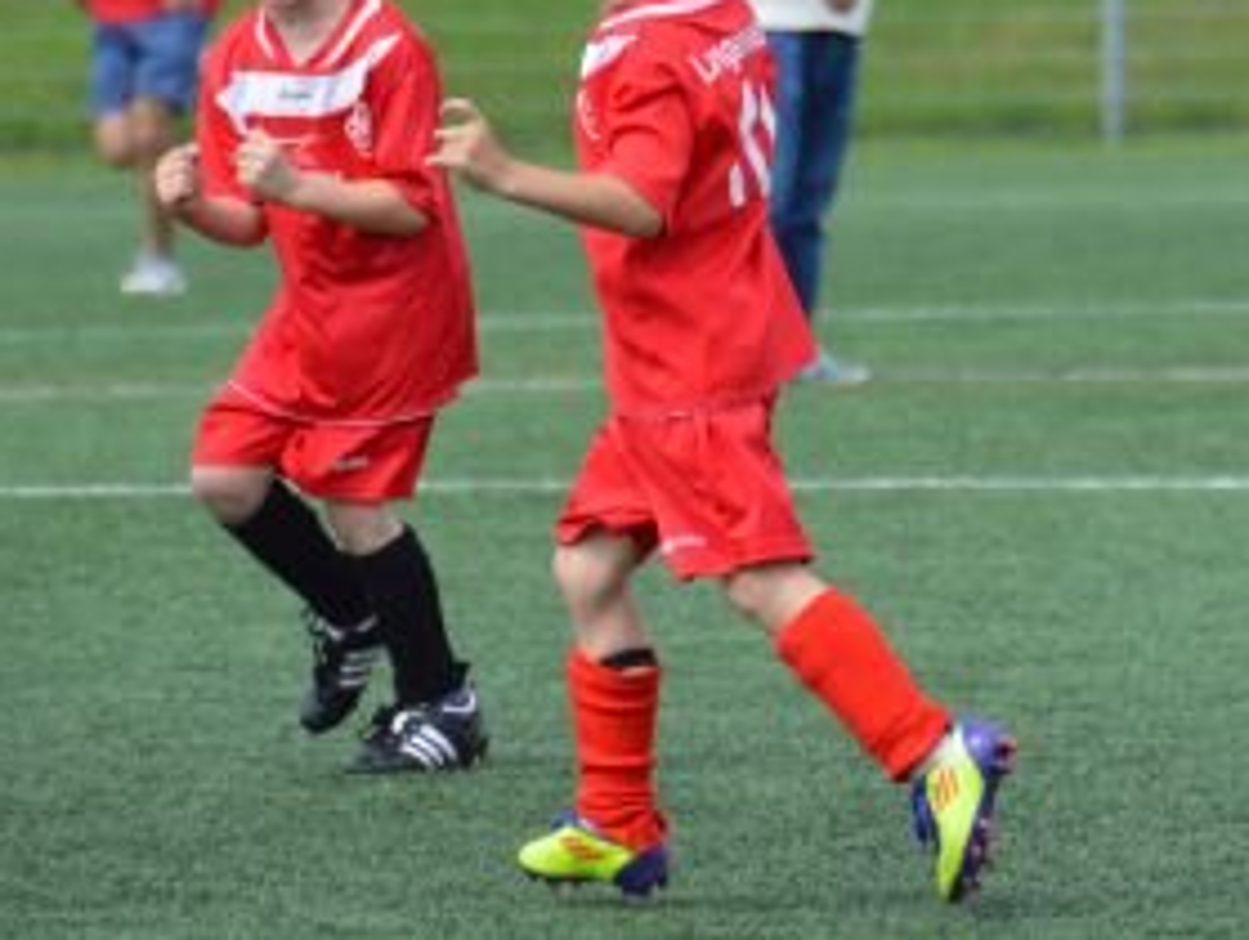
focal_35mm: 619
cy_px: 199
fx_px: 22363
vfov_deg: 2.4
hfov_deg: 3.2
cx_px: 962
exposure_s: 1/1250
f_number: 5.6
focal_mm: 200
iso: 400
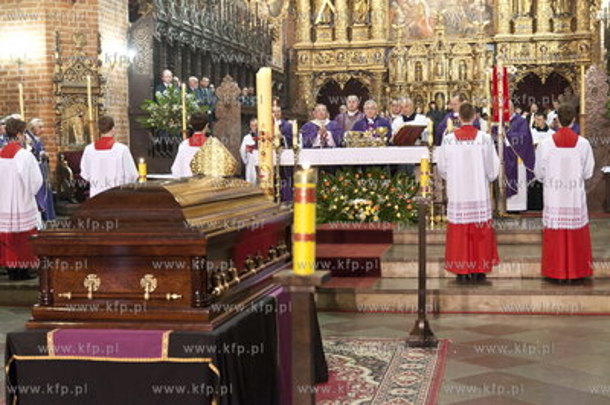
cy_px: 202
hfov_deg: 35.1
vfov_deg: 23.7
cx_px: 305
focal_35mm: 57
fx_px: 965
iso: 1600
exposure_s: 1/30
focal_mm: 38
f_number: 2.8
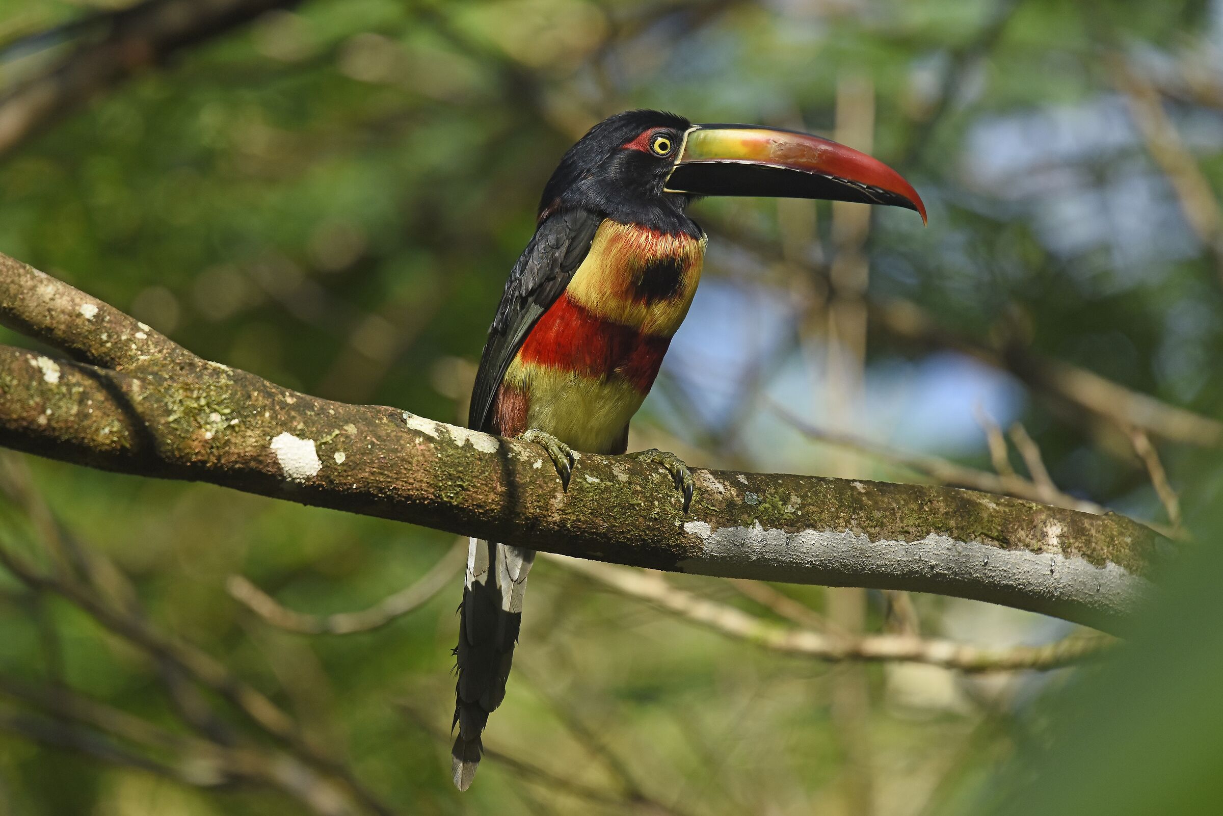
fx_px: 14270
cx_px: 612
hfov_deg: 4.9
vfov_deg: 3.3
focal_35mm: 420
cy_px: 408
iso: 1000
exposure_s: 1/2500
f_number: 5.6
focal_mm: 420
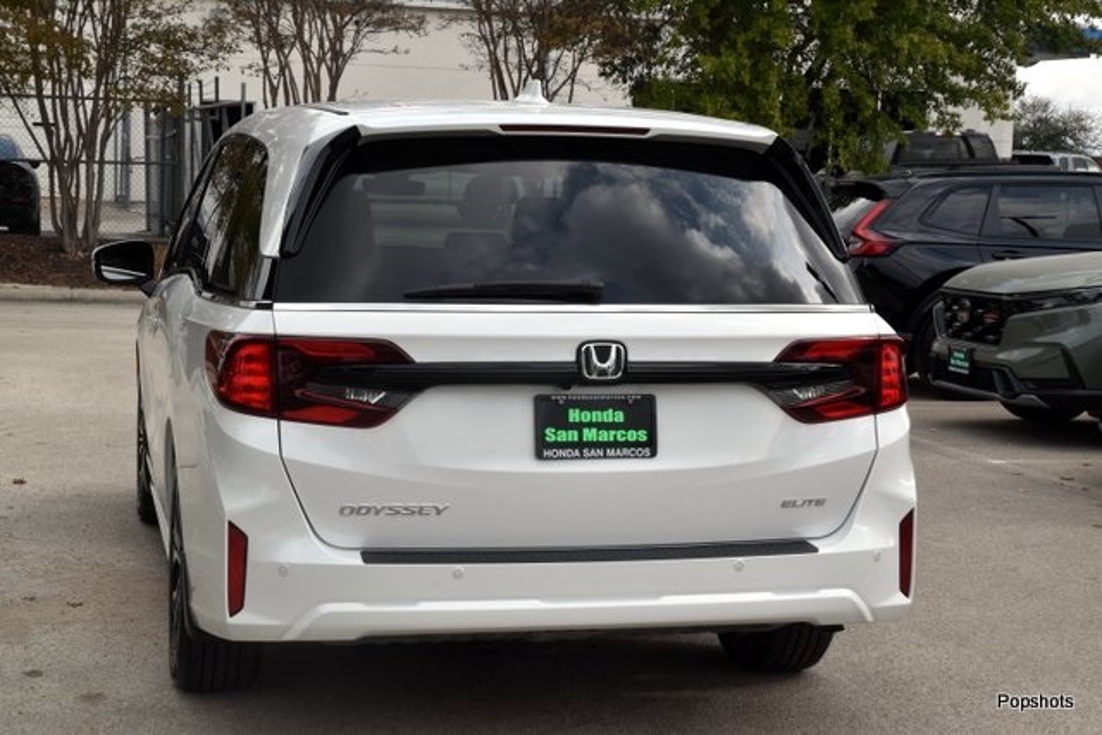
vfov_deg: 19.7
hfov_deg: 29.2
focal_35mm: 69
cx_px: 551
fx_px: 2113
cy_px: 368
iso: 200
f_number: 9
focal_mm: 46
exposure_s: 1/320
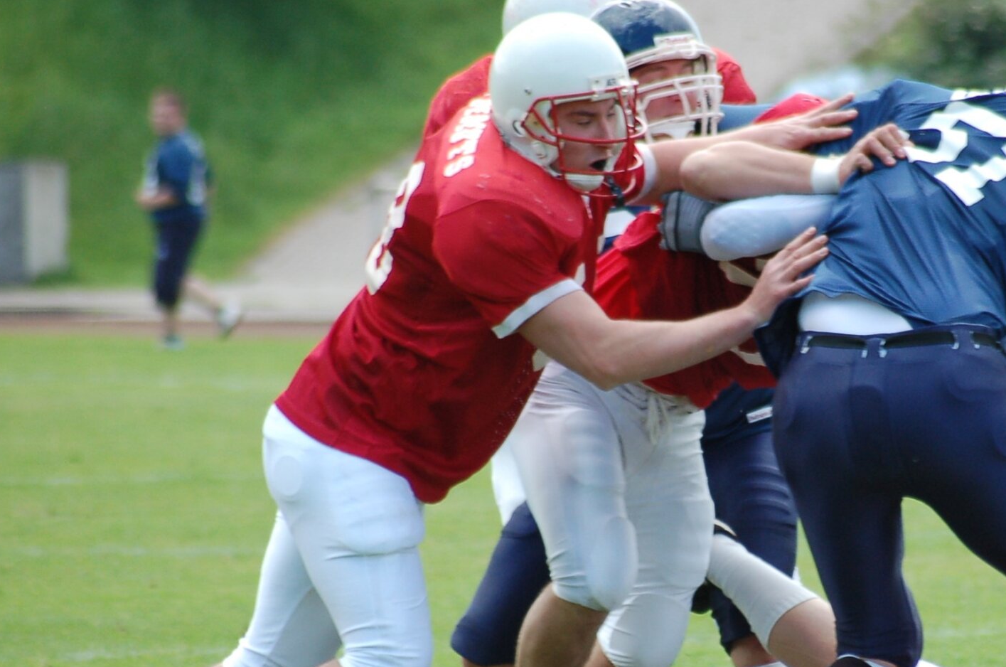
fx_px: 14309
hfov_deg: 4.0
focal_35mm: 513
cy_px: 472
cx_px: 761
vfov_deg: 2.7
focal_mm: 220
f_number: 5.3
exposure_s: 1/640
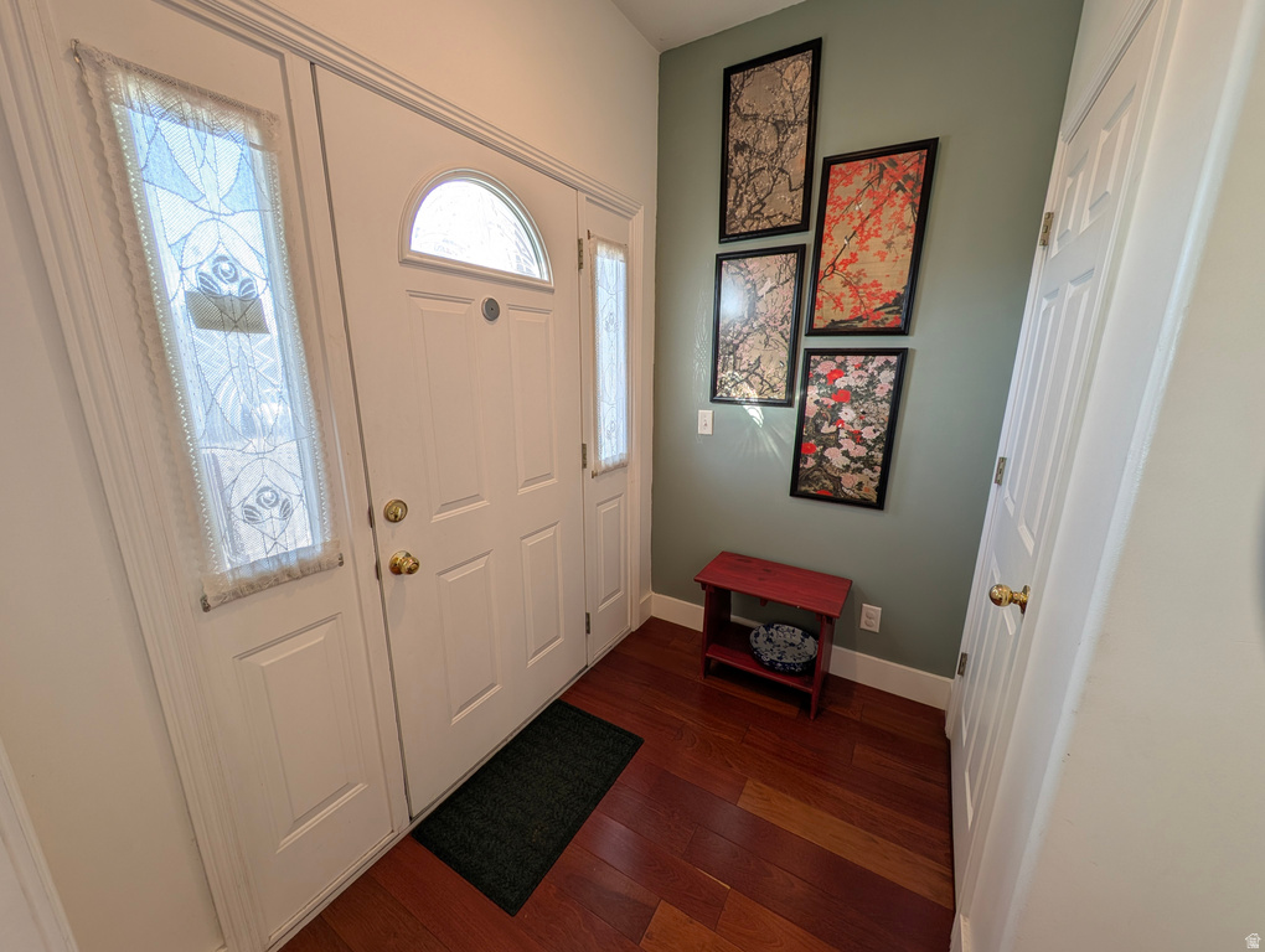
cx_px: 632
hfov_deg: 110.5
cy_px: 476
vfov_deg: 94.6
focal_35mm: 12
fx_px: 439
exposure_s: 1/120
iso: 52
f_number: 1.95
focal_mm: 2.23
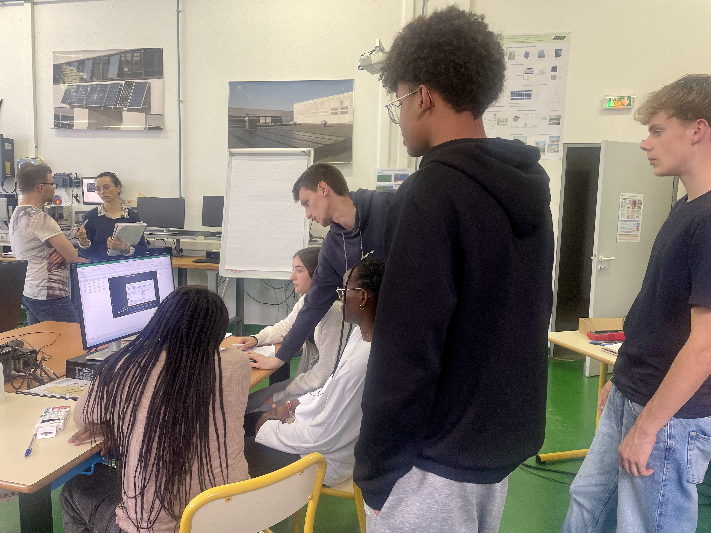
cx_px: 356
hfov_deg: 67.3
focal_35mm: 26
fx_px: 534
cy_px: 266
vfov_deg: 53.1
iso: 100
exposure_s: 1/50
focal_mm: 4.2
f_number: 1.6
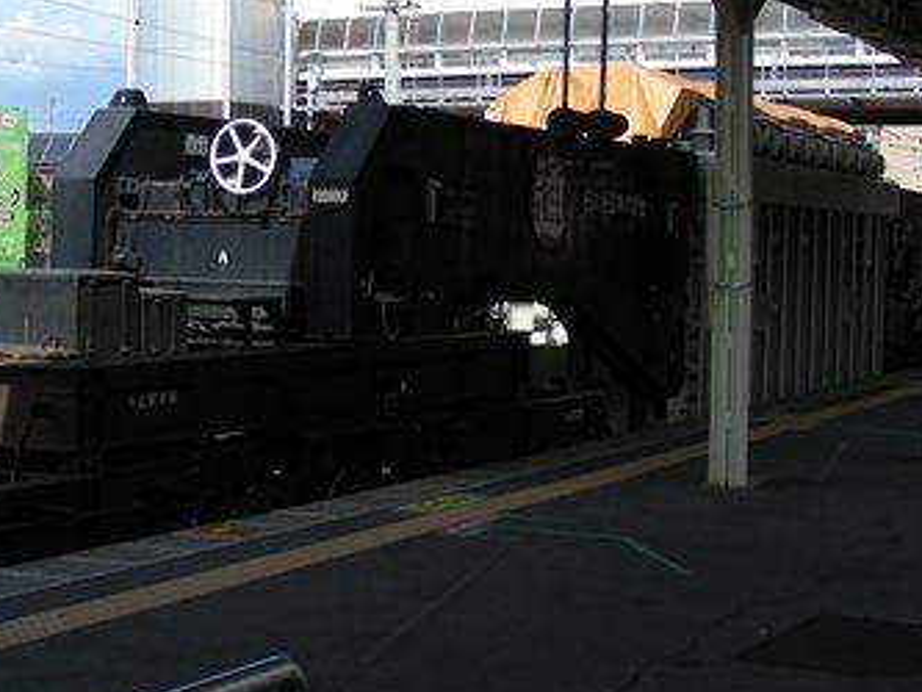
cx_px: 310
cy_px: 327
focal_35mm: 73
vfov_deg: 20.2
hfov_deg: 26.5
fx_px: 1945
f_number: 4
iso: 50
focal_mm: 6.3
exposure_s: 1/388
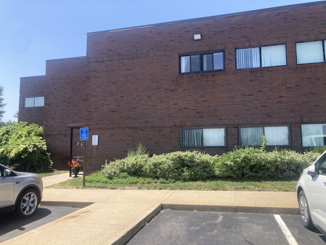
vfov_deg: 49.7
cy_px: 122
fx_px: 264
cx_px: 163
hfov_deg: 63.4
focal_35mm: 28
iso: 20
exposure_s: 1/1156
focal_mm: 3.99
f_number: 1.8
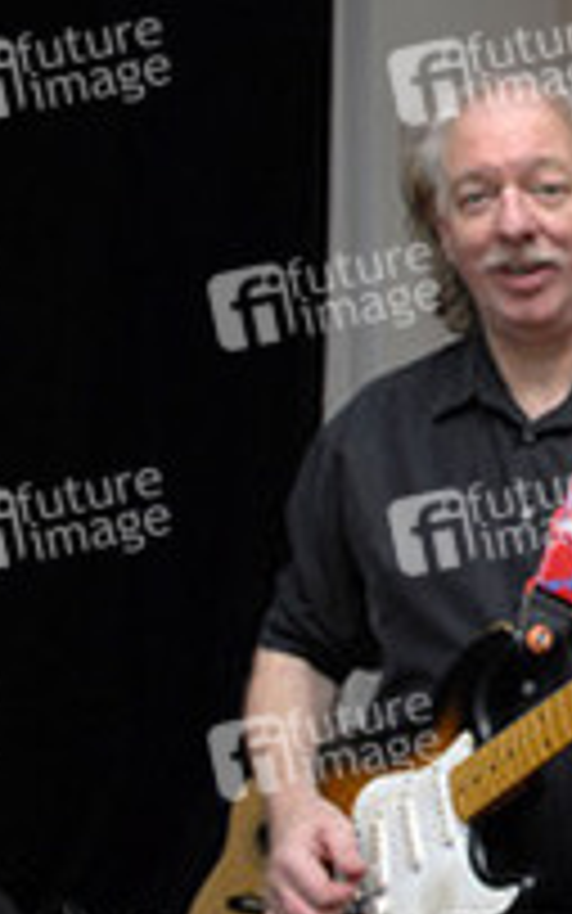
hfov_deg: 18.3
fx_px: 1598
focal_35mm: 64
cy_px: 410
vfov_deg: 31.9
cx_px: 829
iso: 500
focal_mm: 19
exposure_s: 1/100
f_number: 5.6
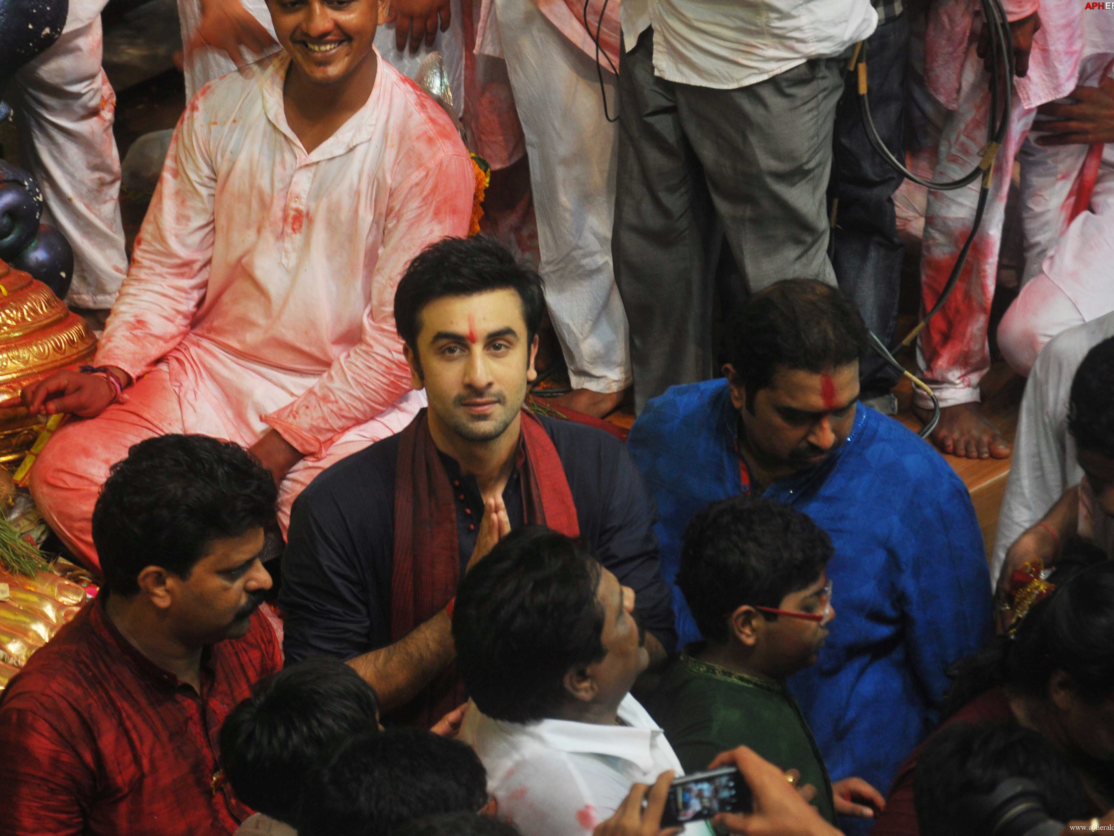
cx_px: 515
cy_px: 418
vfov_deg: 8.7
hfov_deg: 11.5
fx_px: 5521
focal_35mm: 172
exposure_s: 1/80
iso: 400
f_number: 5.6
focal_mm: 105
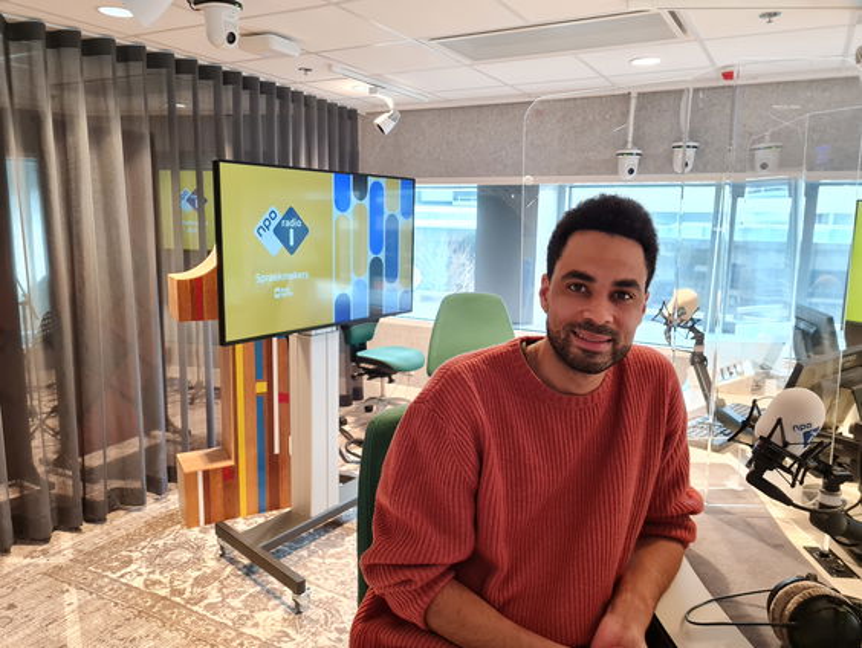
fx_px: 648
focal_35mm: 26
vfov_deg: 53.1
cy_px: 324
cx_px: 431
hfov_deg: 67.3
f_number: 1.8
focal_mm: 5.4
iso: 500
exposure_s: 1/50
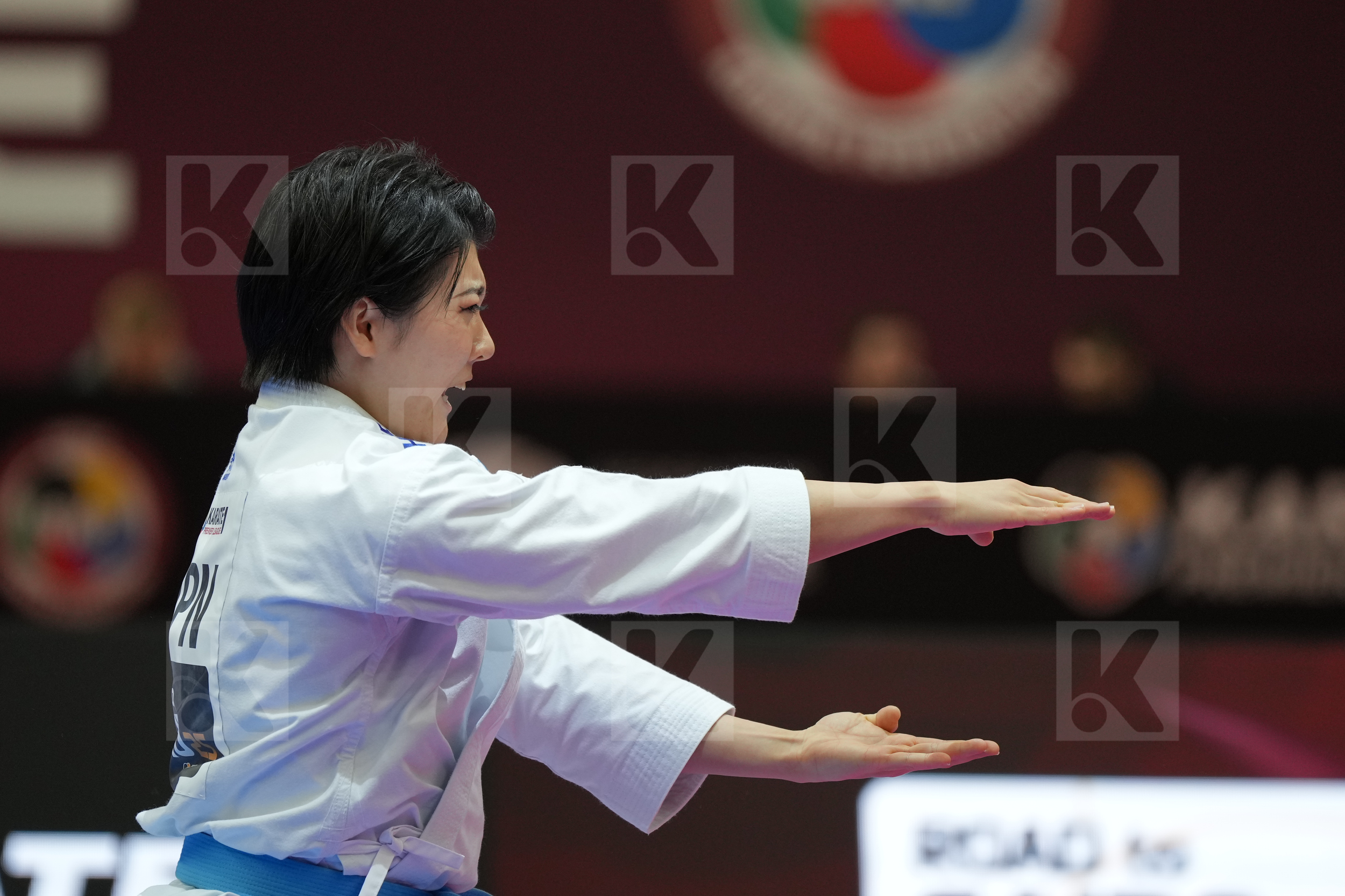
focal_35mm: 300
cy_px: 448
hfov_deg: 6.9
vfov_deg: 4.6
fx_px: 11206
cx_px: 672
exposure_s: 1/1000
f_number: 2.8
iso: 1000
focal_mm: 200
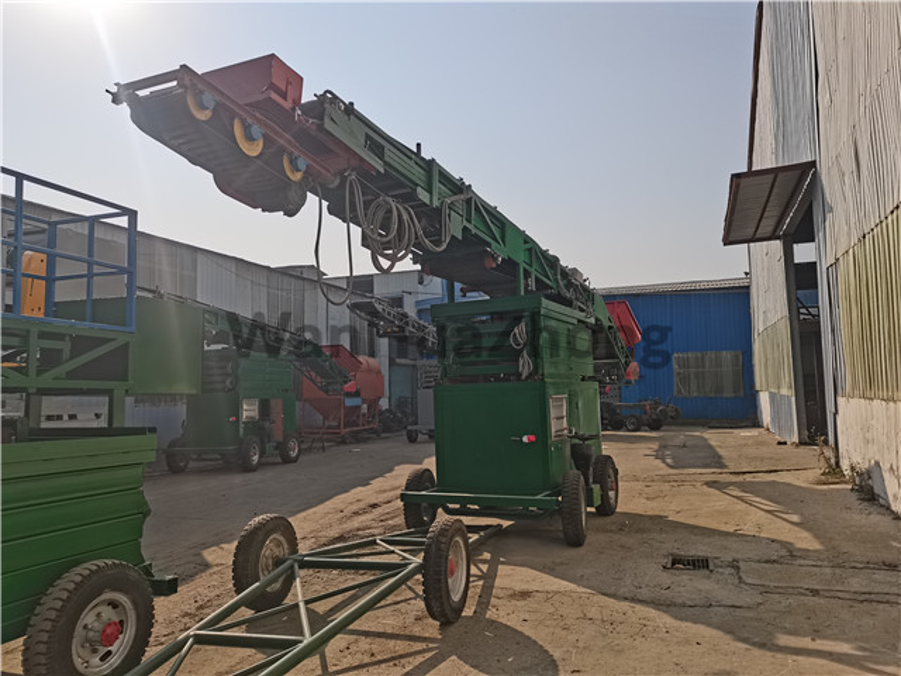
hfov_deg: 67.3
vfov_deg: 53.1
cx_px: 450
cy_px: 338
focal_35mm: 26
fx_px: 677
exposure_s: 1/2457
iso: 50
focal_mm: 5.58
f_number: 1.8
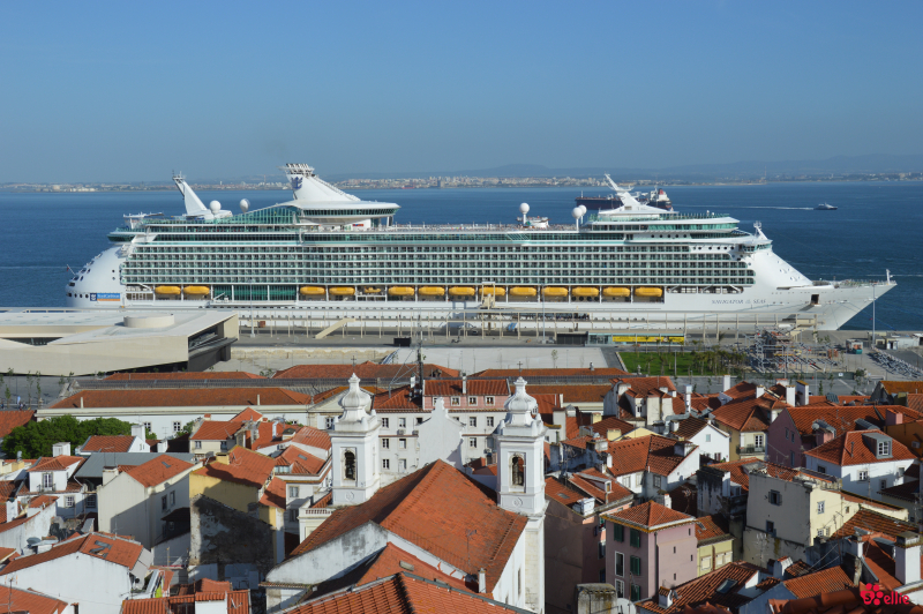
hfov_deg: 43.6
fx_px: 1153
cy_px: 307
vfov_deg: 29.8
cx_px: 462
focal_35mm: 45
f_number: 9
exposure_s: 1/320
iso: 100
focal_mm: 30
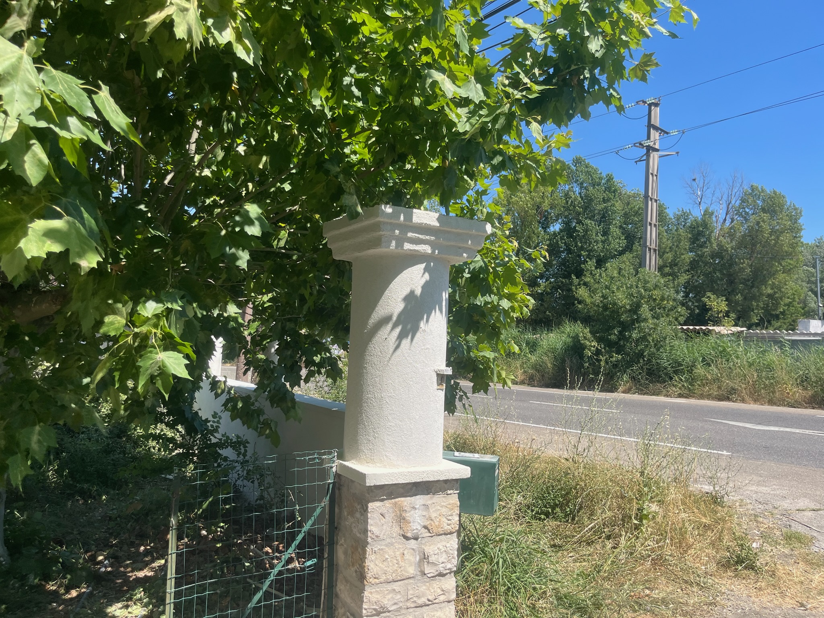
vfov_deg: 53.1
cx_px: 412
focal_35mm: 26
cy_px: 309
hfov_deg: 67.3
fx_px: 619
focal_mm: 5.1
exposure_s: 1/2222
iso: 50
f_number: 1.6
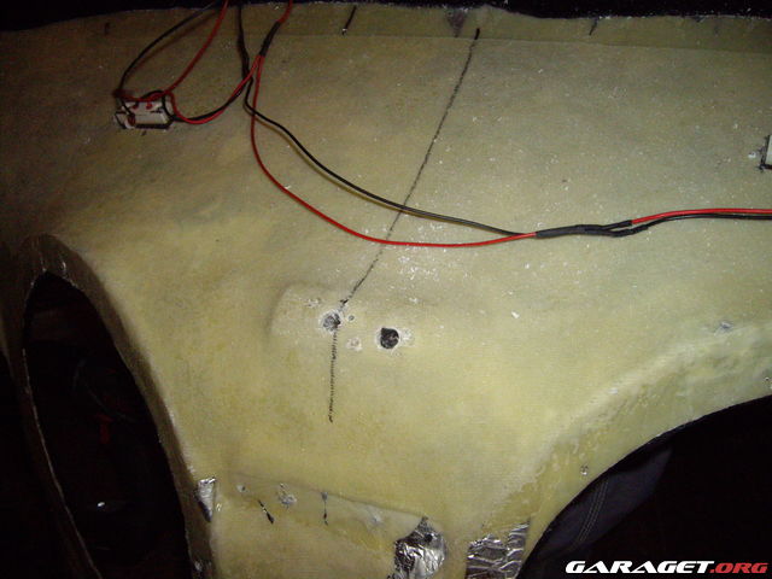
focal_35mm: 38
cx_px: 386
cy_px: 290
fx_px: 847
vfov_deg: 37.7
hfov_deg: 49.0
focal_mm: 6.2
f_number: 2.7
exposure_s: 1/40
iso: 400
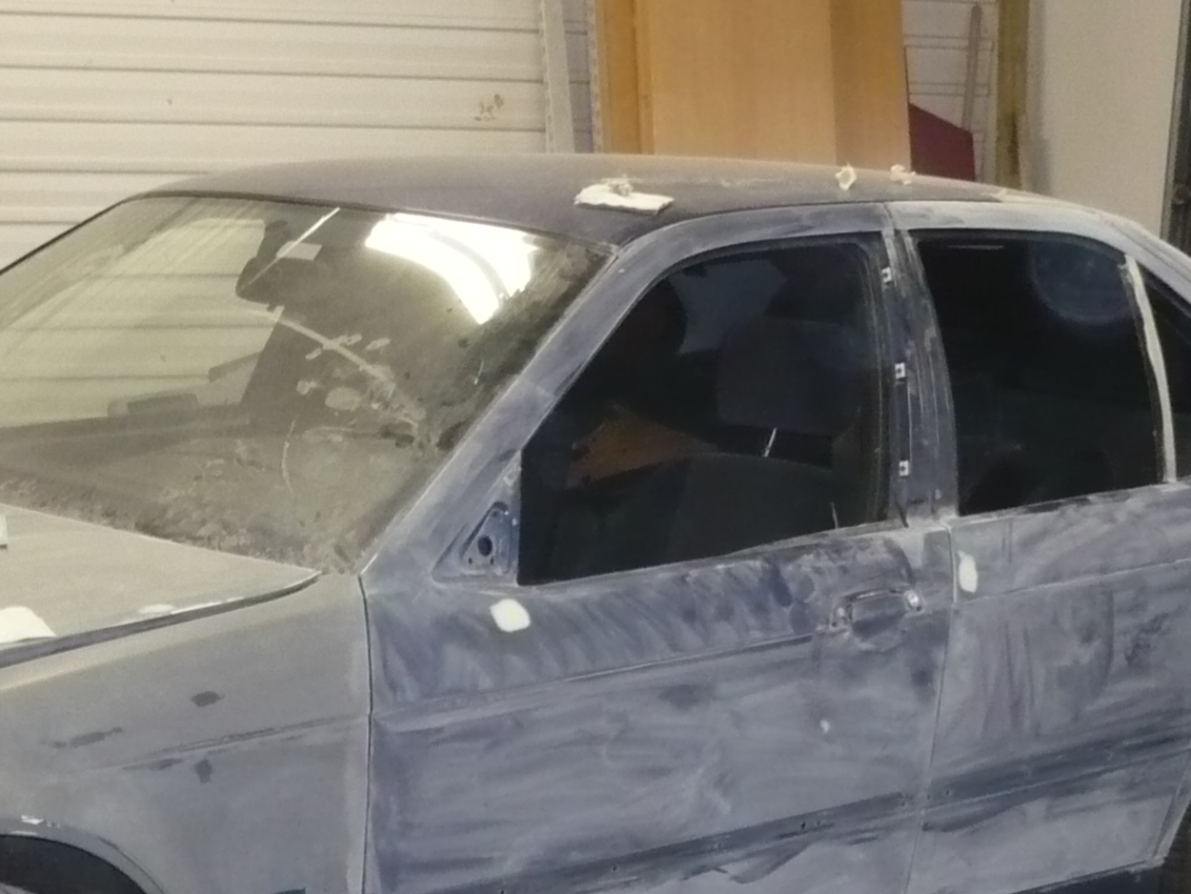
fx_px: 2959
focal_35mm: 86
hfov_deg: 22.5
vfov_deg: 17.0
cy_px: 742
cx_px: 259
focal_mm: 5.8
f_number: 2.8
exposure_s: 1/30
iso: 250
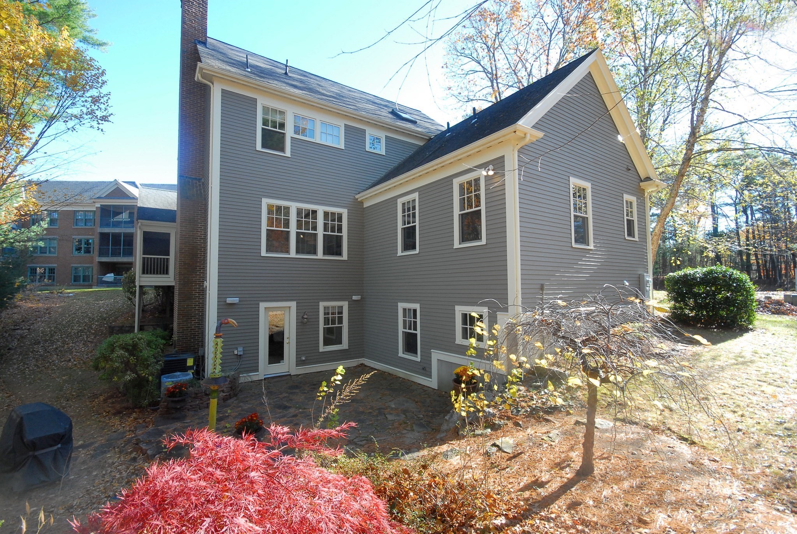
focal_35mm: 15
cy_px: 267
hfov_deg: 100.3
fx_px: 332
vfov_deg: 77.5
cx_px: 398
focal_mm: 10
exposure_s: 1/80
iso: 400
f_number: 8
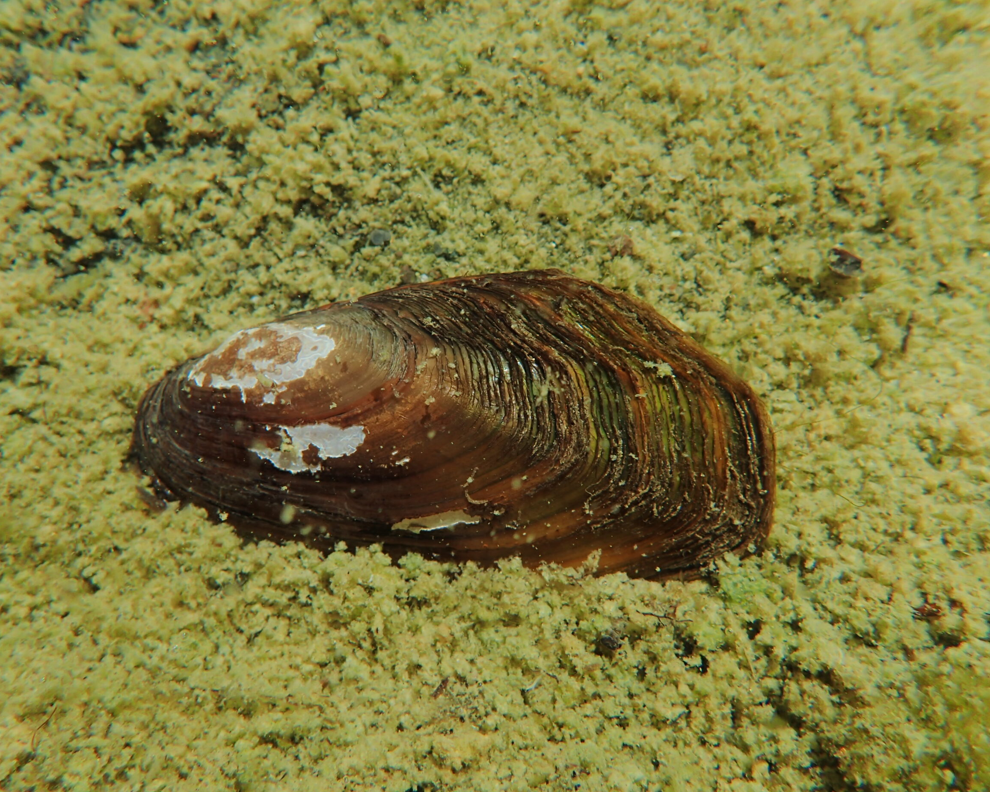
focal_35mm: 27
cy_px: 385
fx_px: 791
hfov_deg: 64.0
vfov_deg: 53.2
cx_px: 462
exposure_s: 1/500
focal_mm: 4.5
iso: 100
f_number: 2.8
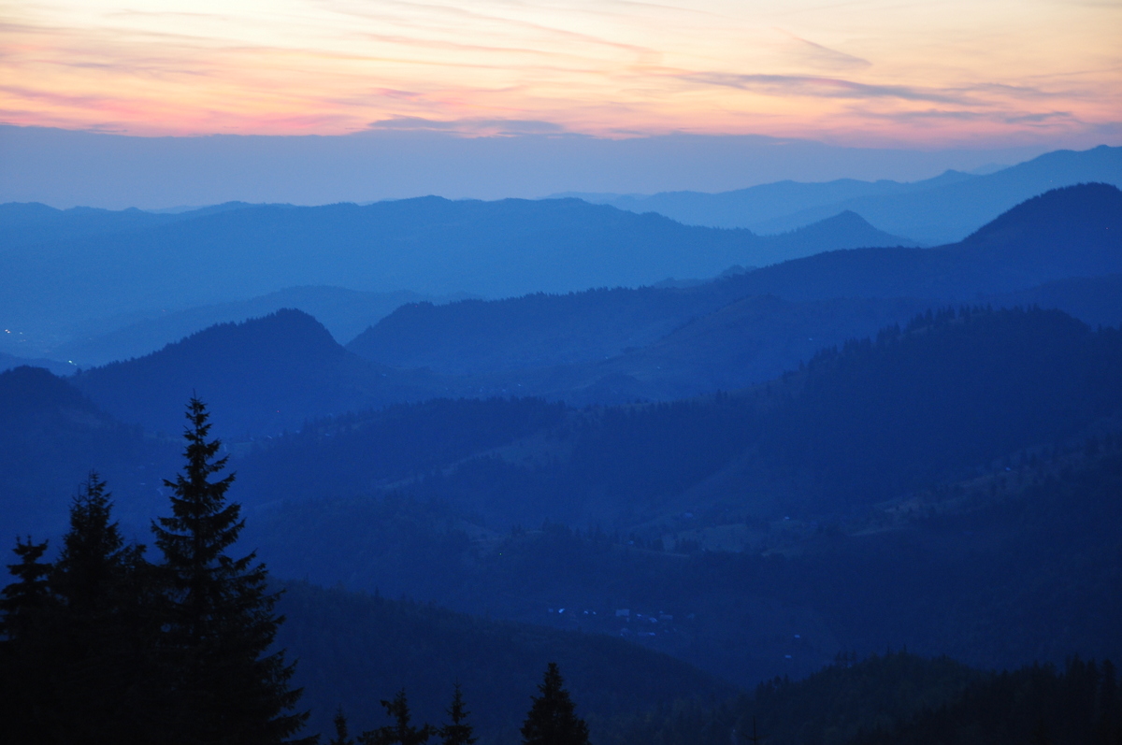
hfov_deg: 19.5
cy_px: 372
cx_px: 561
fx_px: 3268
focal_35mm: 105
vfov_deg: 13.0
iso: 400
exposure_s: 1/5
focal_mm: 70
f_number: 5.3
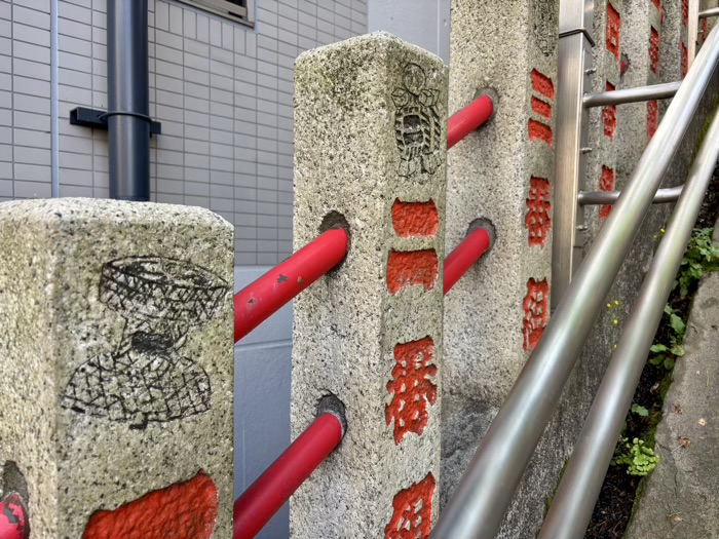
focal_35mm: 26
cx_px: 360
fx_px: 540
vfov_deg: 53.1
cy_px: 270
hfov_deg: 67.3
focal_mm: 5.96
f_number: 1.6
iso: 40
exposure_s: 1/140
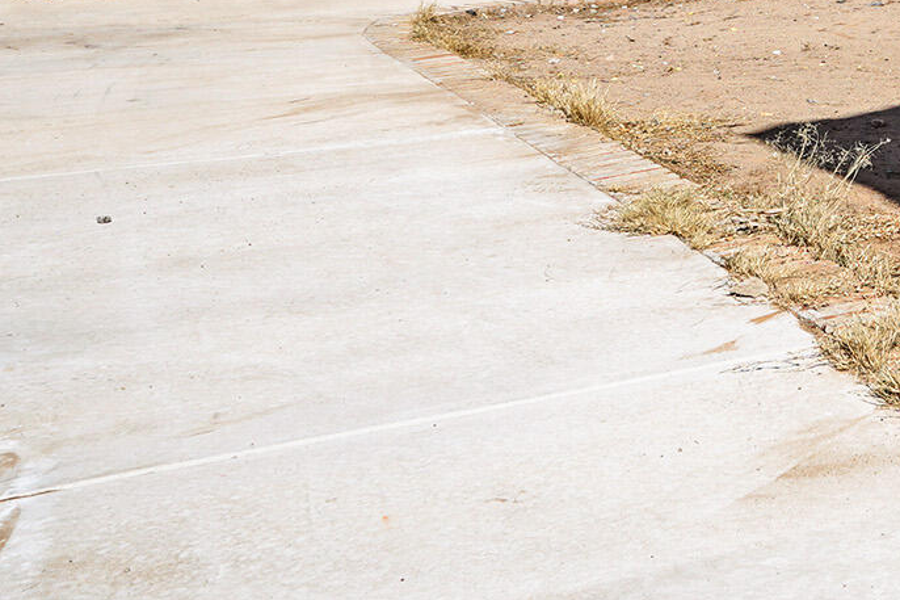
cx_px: 1299
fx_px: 1575
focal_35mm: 63
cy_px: -169
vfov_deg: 19.9
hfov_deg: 25.3
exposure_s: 1/30
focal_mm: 16
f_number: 8
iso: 80
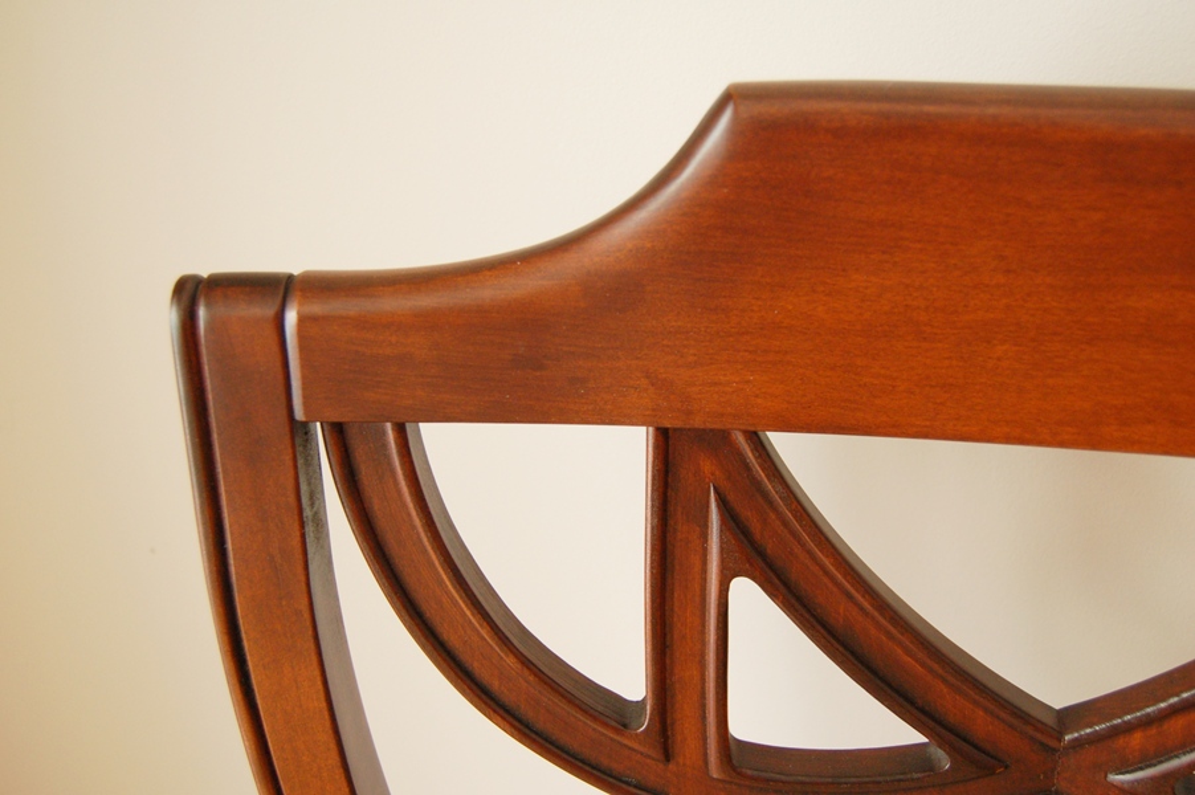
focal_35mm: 39
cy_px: 398
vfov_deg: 34.2
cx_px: 598
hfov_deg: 49.6
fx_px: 1294
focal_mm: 26
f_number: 4.2
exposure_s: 1/25
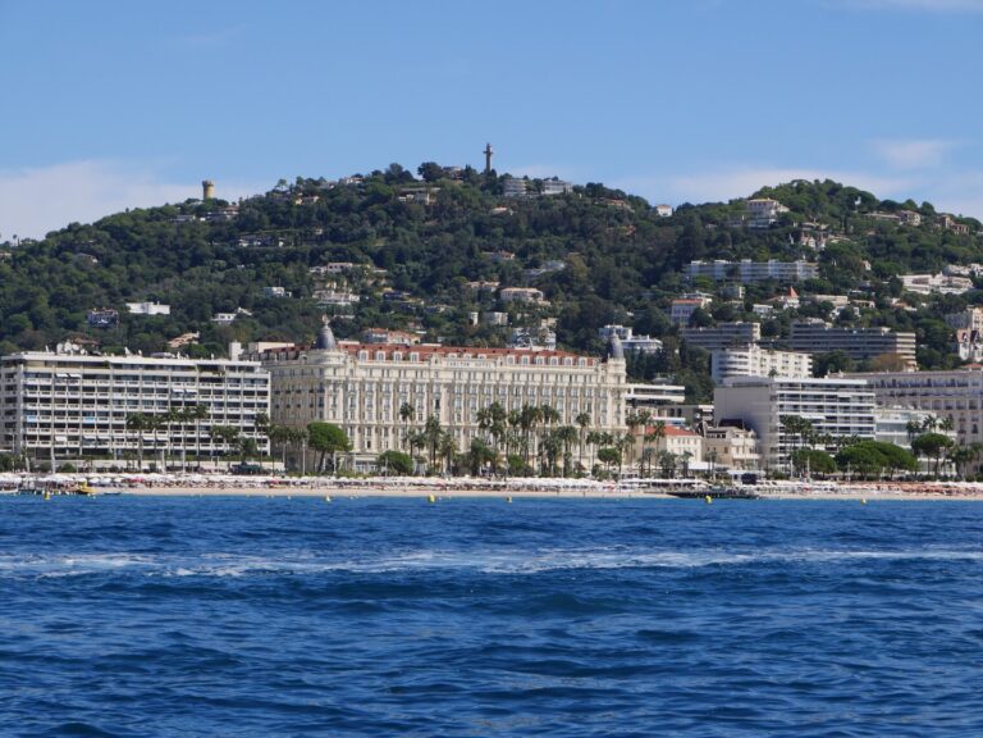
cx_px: 492
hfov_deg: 16.4
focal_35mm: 120
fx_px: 3408
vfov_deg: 12.3
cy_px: 369
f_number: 9
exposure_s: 1/500
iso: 200
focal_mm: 60
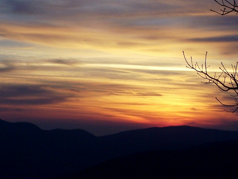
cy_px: 74
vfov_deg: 10.9
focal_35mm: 136
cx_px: 142
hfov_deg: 14.5
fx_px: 935
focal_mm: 13.7
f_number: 3.2
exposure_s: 1/350
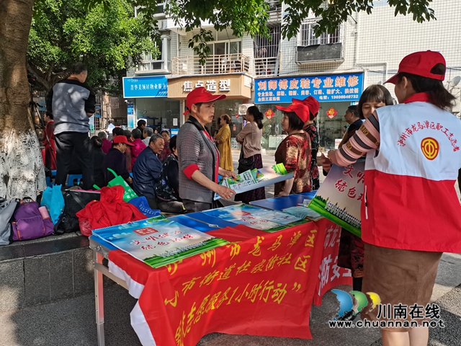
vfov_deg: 53.1
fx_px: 346
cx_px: 230
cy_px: 173
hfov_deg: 67.3
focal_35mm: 26
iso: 50
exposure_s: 1/547
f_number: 1.8
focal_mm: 5.58
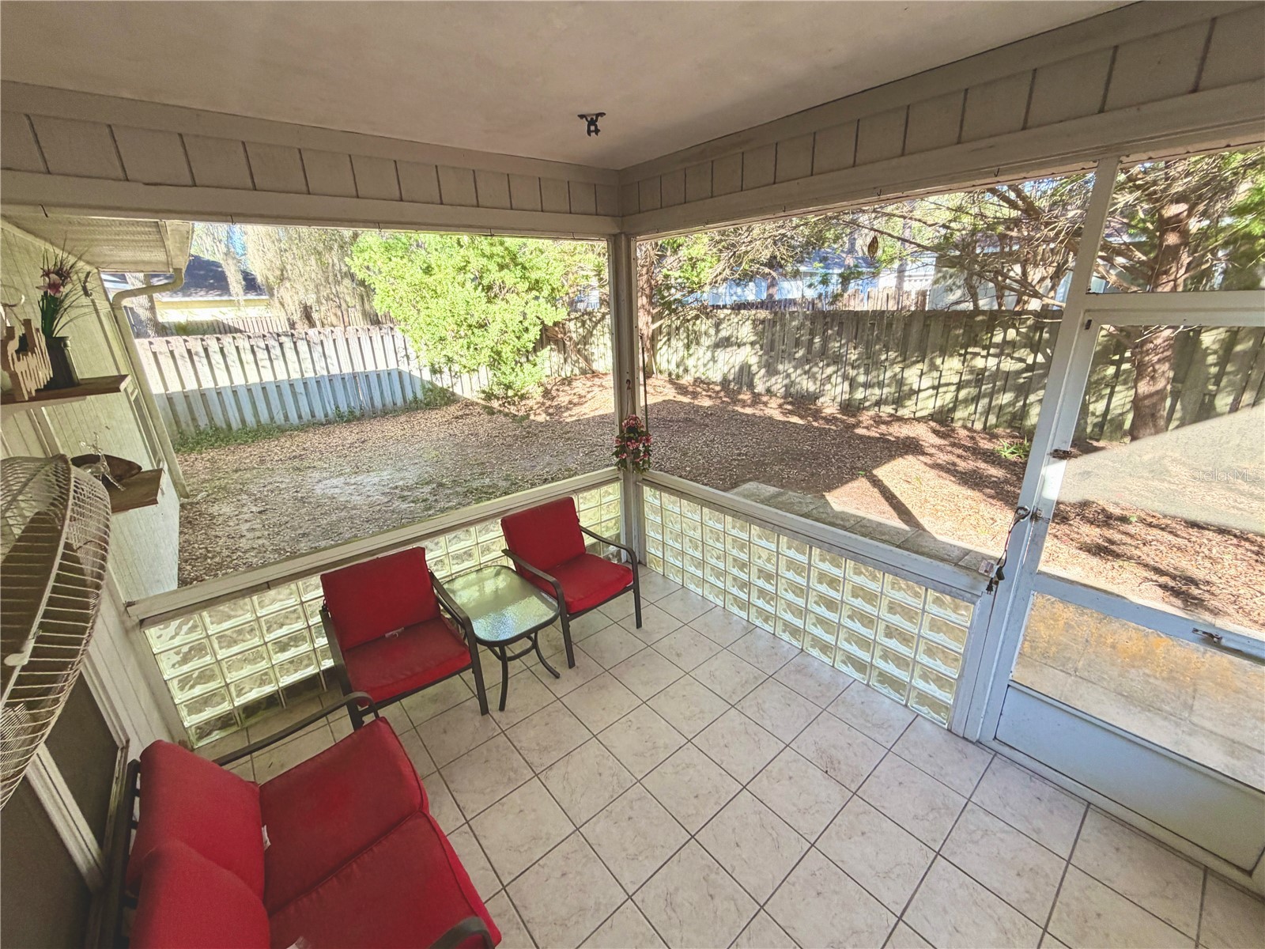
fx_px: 512
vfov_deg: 85.7
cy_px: 474
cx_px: 632
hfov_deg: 102.1
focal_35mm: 14
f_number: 2.2
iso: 125
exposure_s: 1/121
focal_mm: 2.22
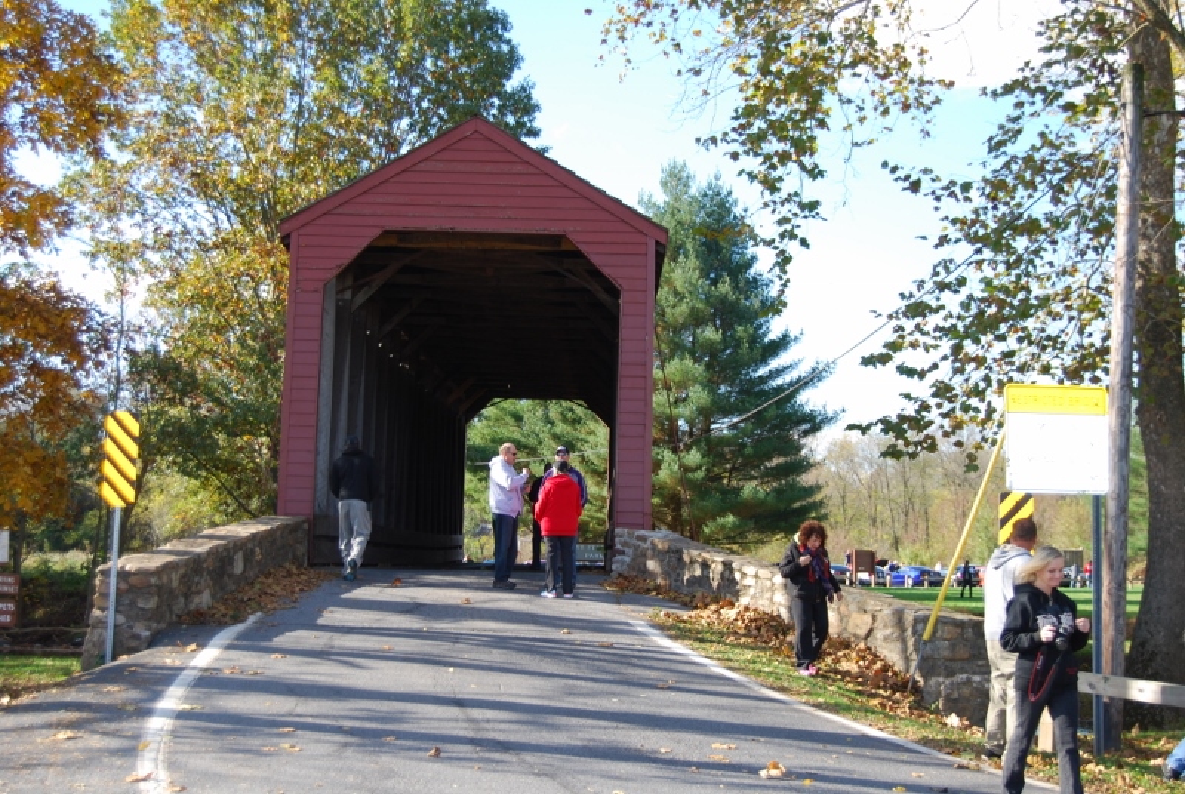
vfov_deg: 23.9
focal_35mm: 57
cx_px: 592
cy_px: 397
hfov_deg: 35.0
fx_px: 1879
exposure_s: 1/125
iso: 100
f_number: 4.8
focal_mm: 38
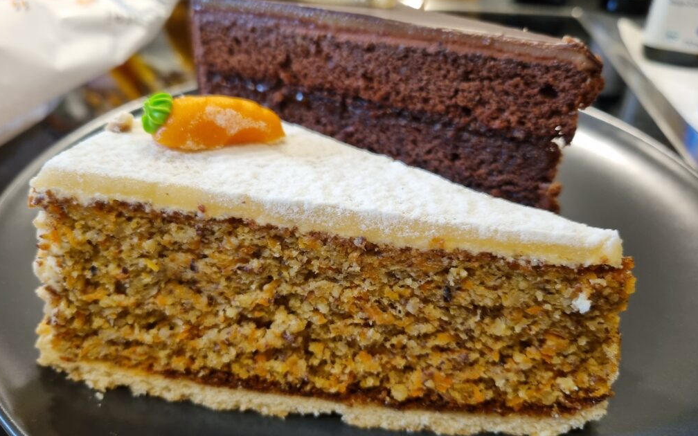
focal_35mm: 28
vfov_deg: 44.5
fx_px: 533
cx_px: 346
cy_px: 226
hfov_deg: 66.5
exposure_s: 1/100
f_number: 1.8
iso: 250
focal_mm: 5.4
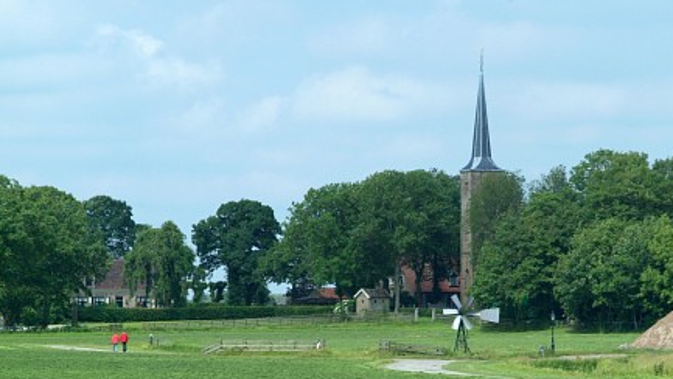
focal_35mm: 221
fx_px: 3946
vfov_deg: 5.5
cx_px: 336
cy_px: 193
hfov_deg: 9.7
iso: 400
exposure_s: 1/2000
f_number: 5.6
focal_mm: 135
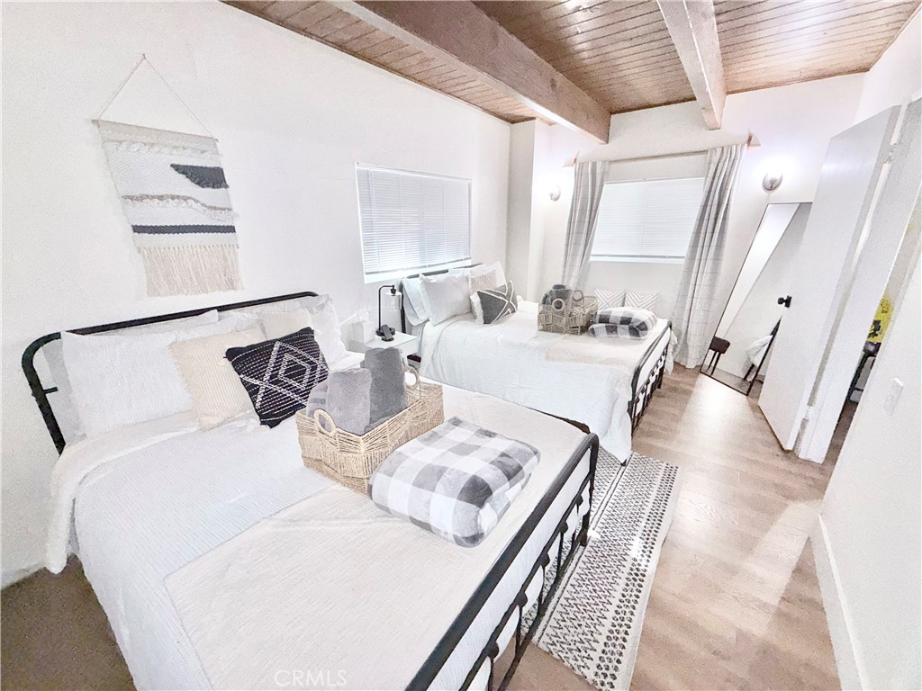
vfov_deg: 85.7
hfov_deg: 102.1
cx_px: 461
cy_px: 346
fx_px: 373
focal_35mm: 14
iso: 80
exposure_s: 1/91
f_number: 2.2
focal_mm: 2.22
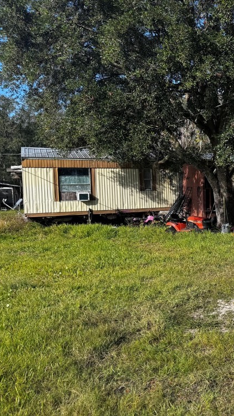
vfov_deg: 56.6
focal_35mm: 35
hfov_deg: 29.5
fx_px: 386
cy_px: 208
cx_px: 272
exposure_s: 1/2041
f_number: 1.78
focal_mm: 6.76
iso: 80
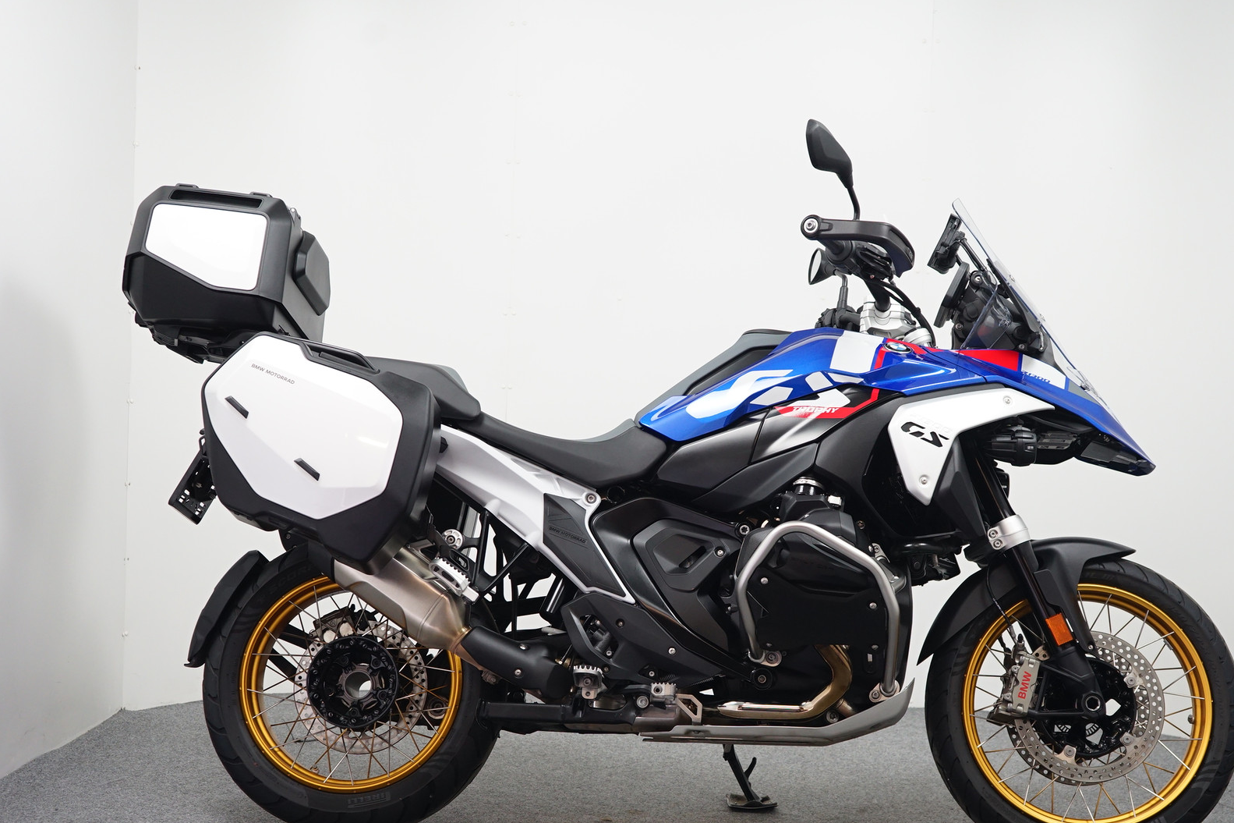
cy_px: 495
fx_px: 1953
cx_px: 685
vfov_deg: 23.7
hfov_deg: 35.0
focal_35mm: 57
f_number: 4.5
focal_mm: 47
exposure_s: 1/60
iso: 800
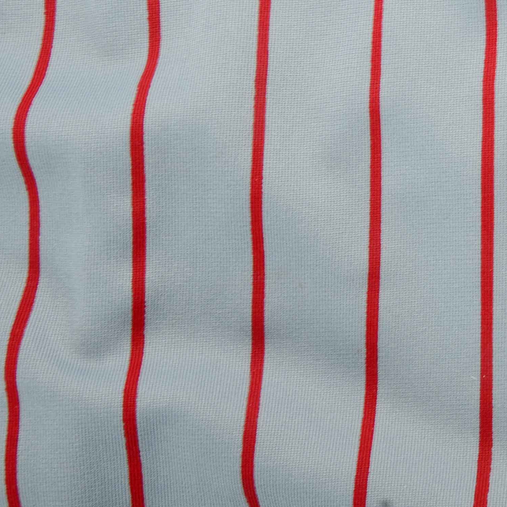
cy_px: 92
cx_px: 820
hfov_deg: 15.5
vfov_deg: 17.1
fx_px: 1674
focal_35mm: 101
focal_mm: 24
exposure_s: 1/160
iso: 200
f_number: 16
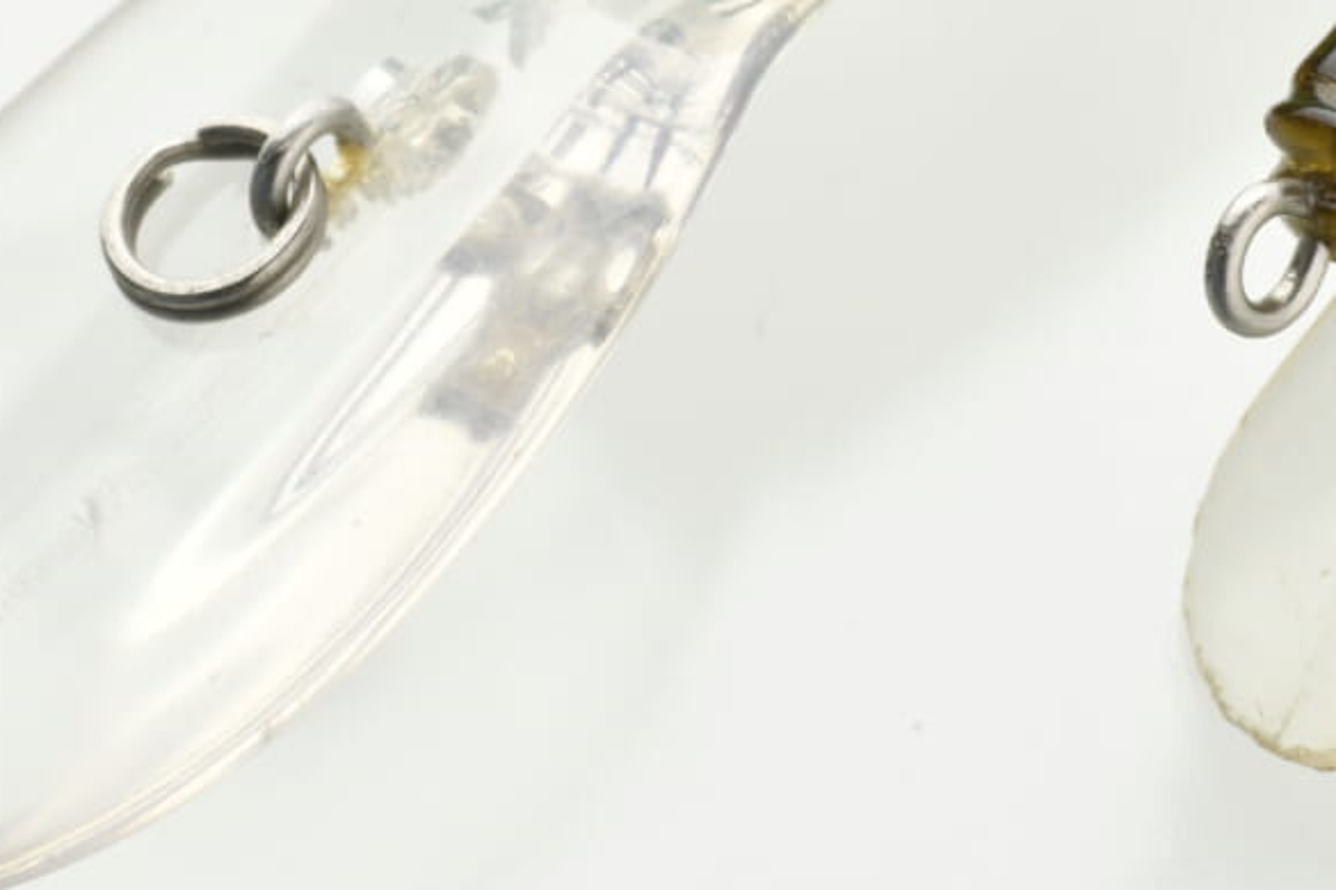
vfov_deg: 3.8
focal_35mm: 361
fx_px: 13396
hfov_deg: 5.7
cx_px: 770
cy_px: 280
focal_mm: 110
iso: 100
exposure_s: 1/125
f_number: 22
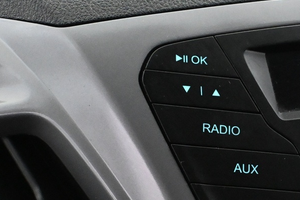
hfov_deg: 14.6
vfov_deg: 9.8
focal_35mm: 139
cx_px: 278
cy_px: 175
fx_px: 1158
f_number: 5
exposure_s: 1/60
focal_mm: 34
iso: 6400
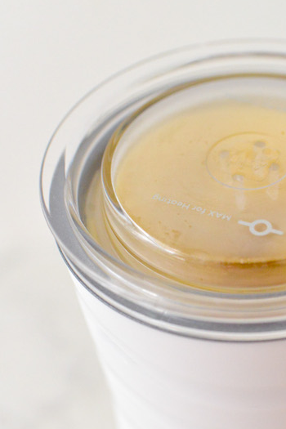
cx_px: 275
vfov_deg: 27.7
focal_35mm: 72
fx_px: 858
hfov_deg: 18.5
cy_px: 315
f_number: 3.5
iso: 4000
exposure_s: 1/320
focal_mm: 35
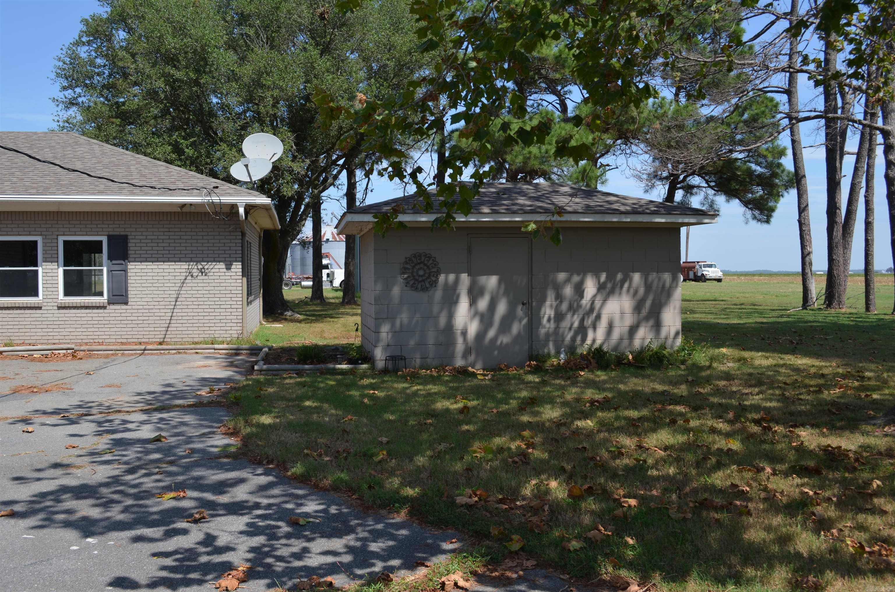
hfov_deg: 57.3
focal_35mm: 33
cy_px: 296
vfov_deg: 39.8
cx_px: 448
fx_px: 819
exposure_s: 1/250
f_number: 8
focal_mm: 22
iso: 110
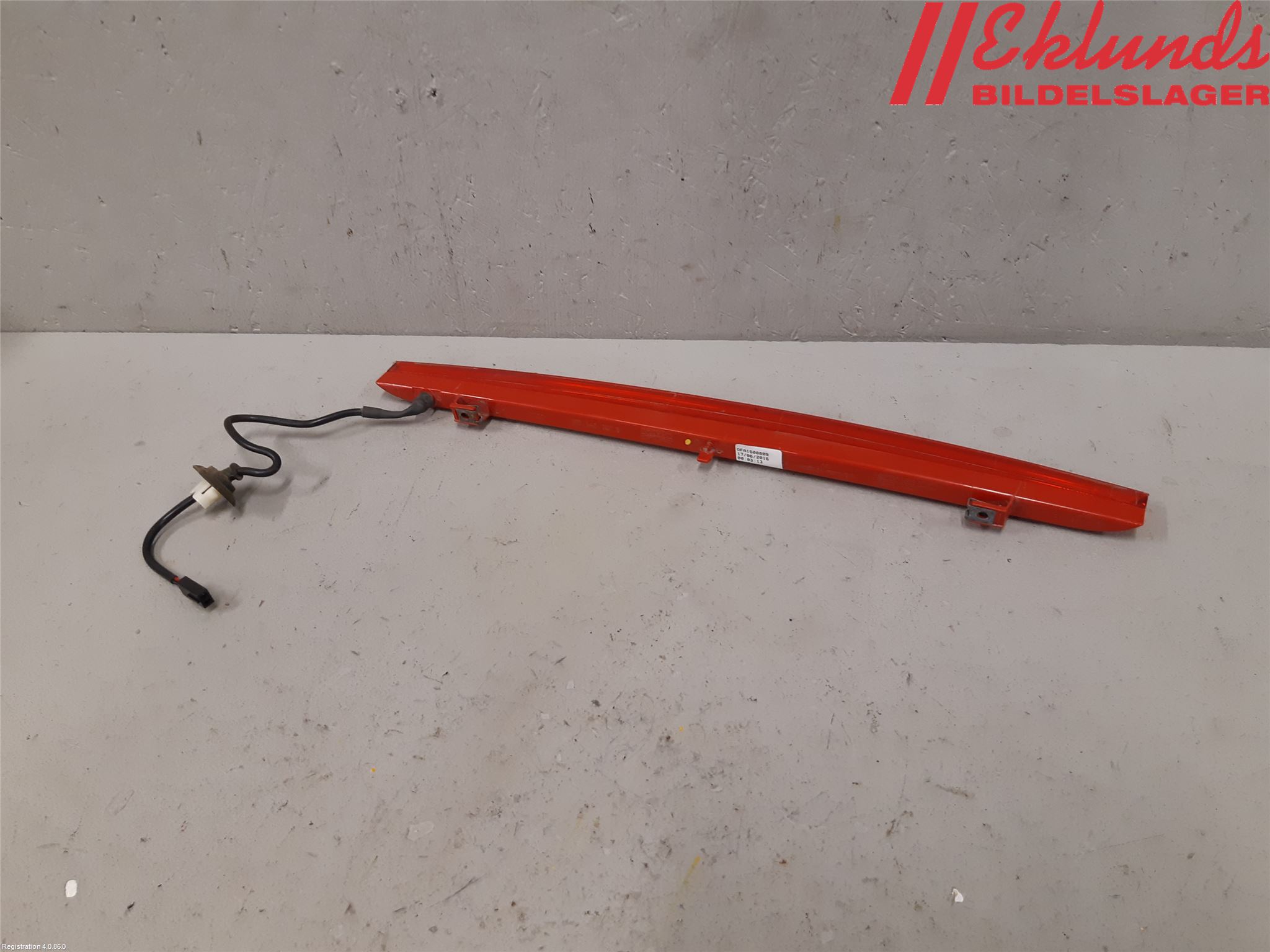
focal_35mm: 26
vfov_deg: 53.1
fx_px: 954
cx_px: 635
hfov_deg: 67.3
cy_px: 476
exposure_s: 1/50
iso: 100
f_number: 1.7
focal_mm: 3.93
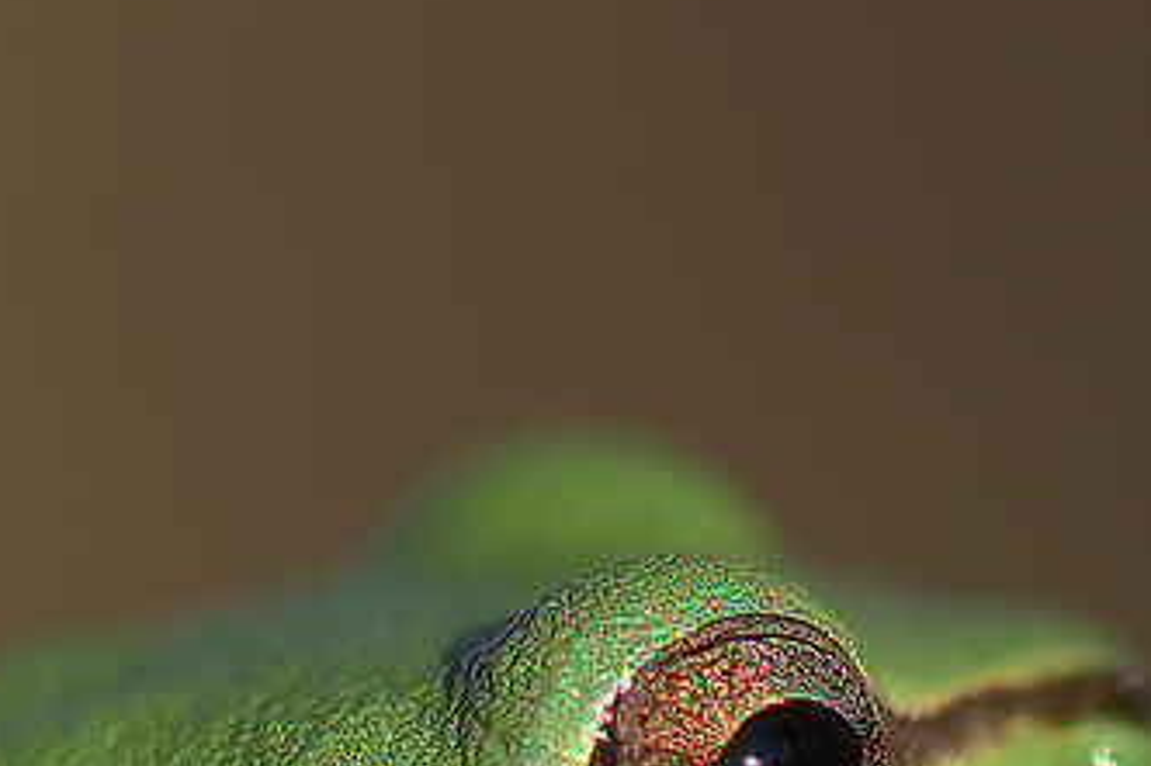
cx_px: 451
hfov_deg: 2.7
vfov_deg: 1.8
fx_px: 24286
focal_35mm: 760
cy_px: 1334
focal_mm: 105
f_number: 8
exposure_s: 1/1250
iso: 400
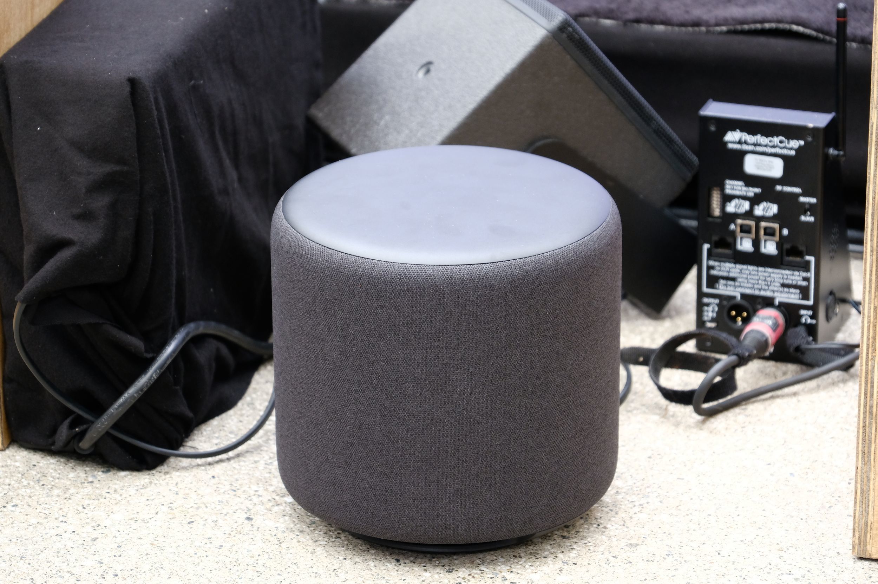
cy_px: 292
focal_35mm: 140
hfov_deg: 14.7
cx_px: 439
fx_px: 3411
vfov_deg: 9.8
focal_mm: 93.2
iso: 1250
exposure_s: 1/125
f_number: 5.6
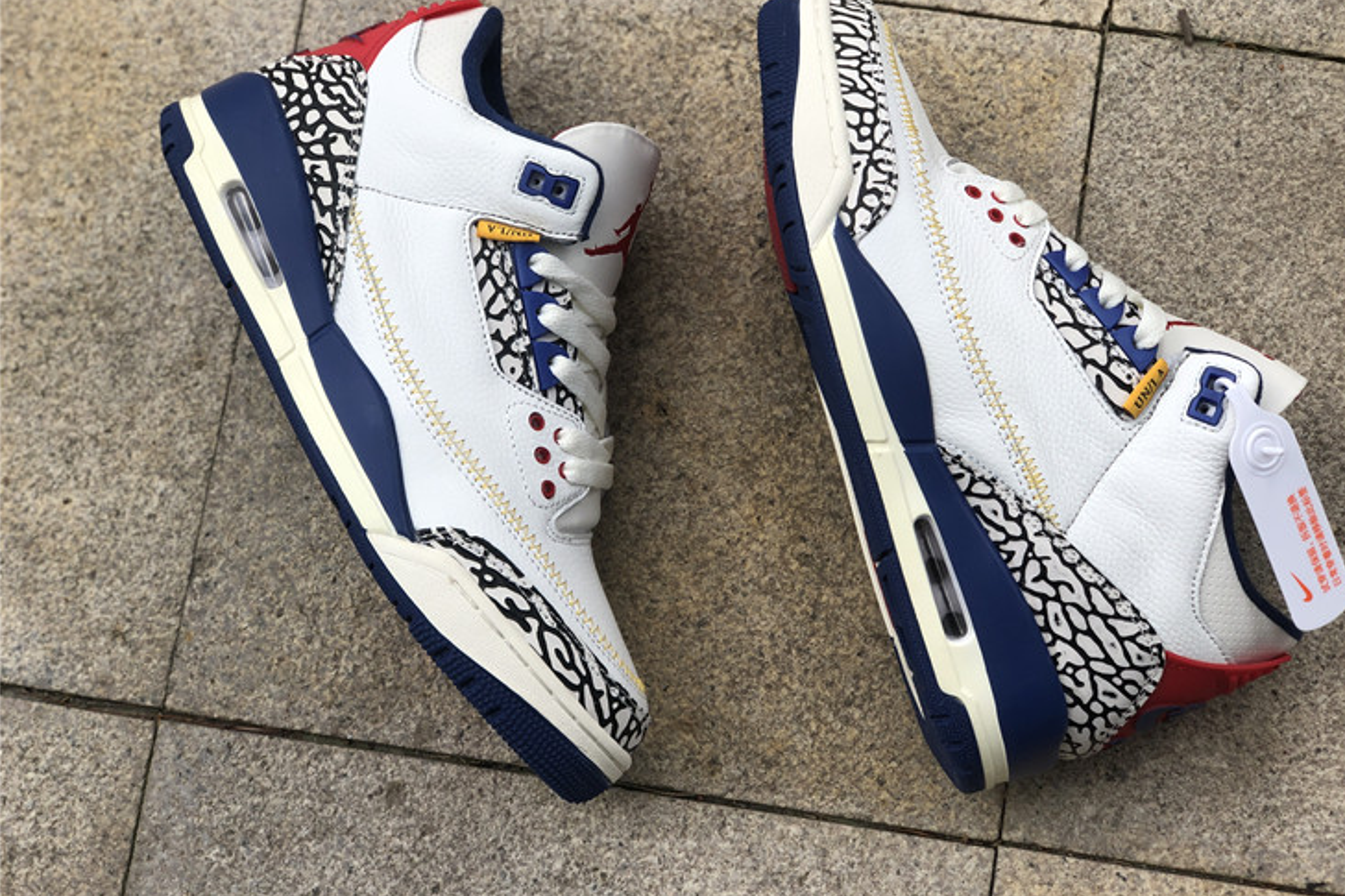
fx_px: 2054
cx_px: 682
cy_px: 400
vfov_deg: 24.6
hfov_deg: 36.3
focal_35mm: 55
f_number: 2.4
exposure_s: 1/282
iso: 16
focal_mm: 6
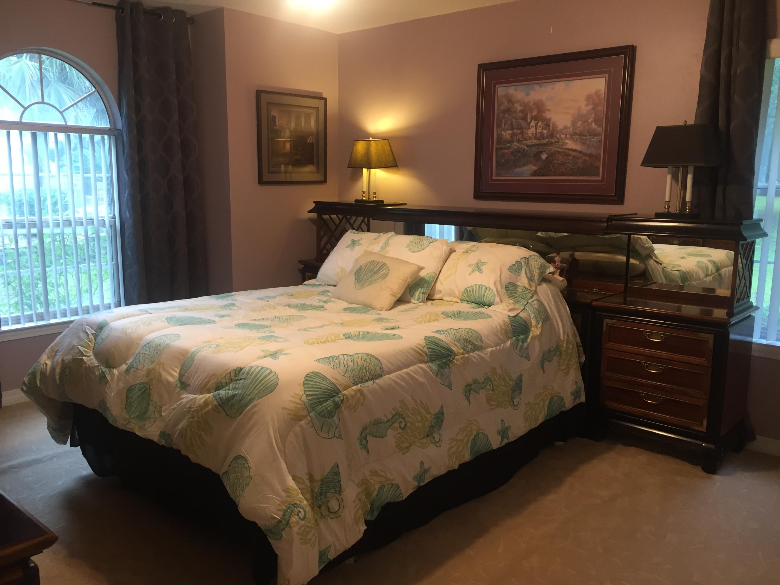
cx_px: 390
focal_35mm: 29
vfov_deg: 48.2
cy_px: 292
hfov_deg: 61.7
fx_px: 653
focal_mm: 4.15
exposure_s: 1/30
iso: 80
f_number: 2.2
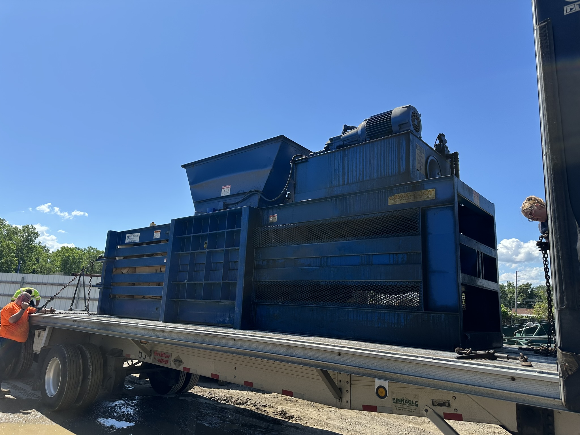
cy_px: 218
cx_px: 290
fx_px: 402
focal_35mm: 24
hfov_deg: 71.6
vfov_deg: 56.8
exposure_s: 1/4348
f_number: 1.78
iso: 80
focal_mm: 6.86
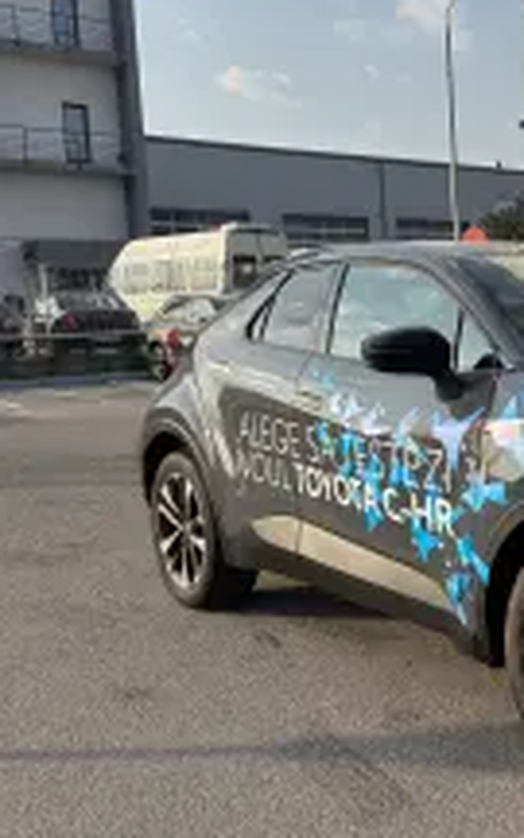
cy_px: 403
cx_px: 691
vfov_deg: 43.5
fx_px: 1051
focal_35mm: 46
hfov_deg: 24.3
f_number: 1.6
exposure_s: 1/1949
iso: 50
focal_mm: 5.96
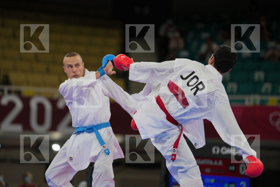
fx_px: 1532
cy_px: 94
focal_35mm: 197
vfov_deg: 7.0
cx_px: 140
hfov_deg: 10.4
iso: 500
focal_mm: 197
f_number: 2.8
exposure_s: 1/1000
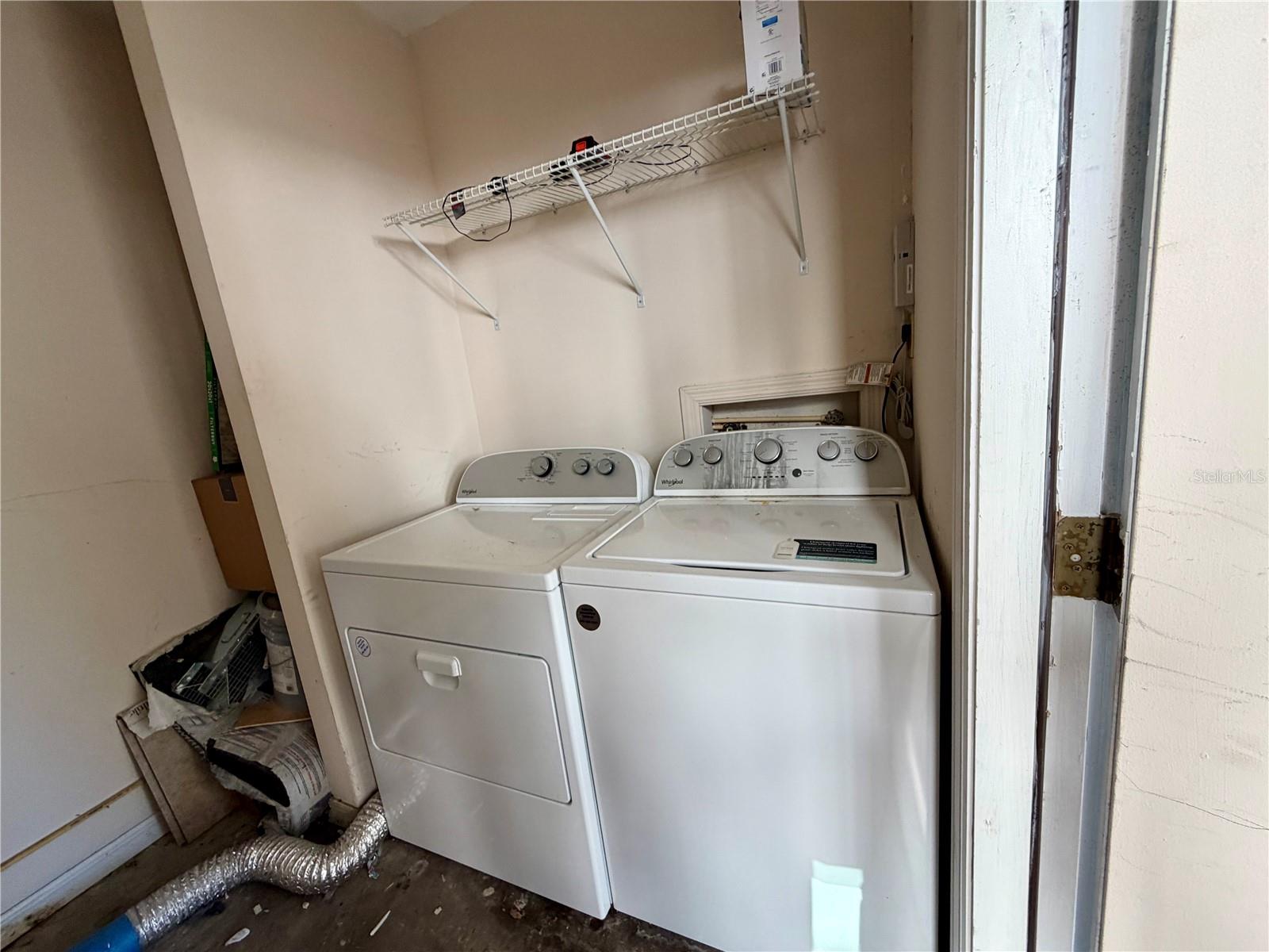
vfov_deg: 85.7
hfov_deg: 102.1
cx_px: 634
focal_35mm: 14
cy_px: 476
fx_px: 513
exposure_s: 1/121
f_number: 2.2
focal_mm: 2.22
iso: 160
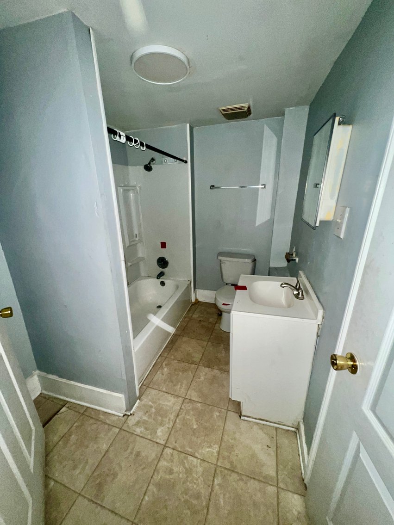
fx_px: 197
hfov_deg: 89.9
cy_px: 262
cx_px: 197
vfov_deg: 106.2
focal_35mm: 13
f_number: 1.8
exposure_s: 1/30
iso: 125
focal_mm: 1.57
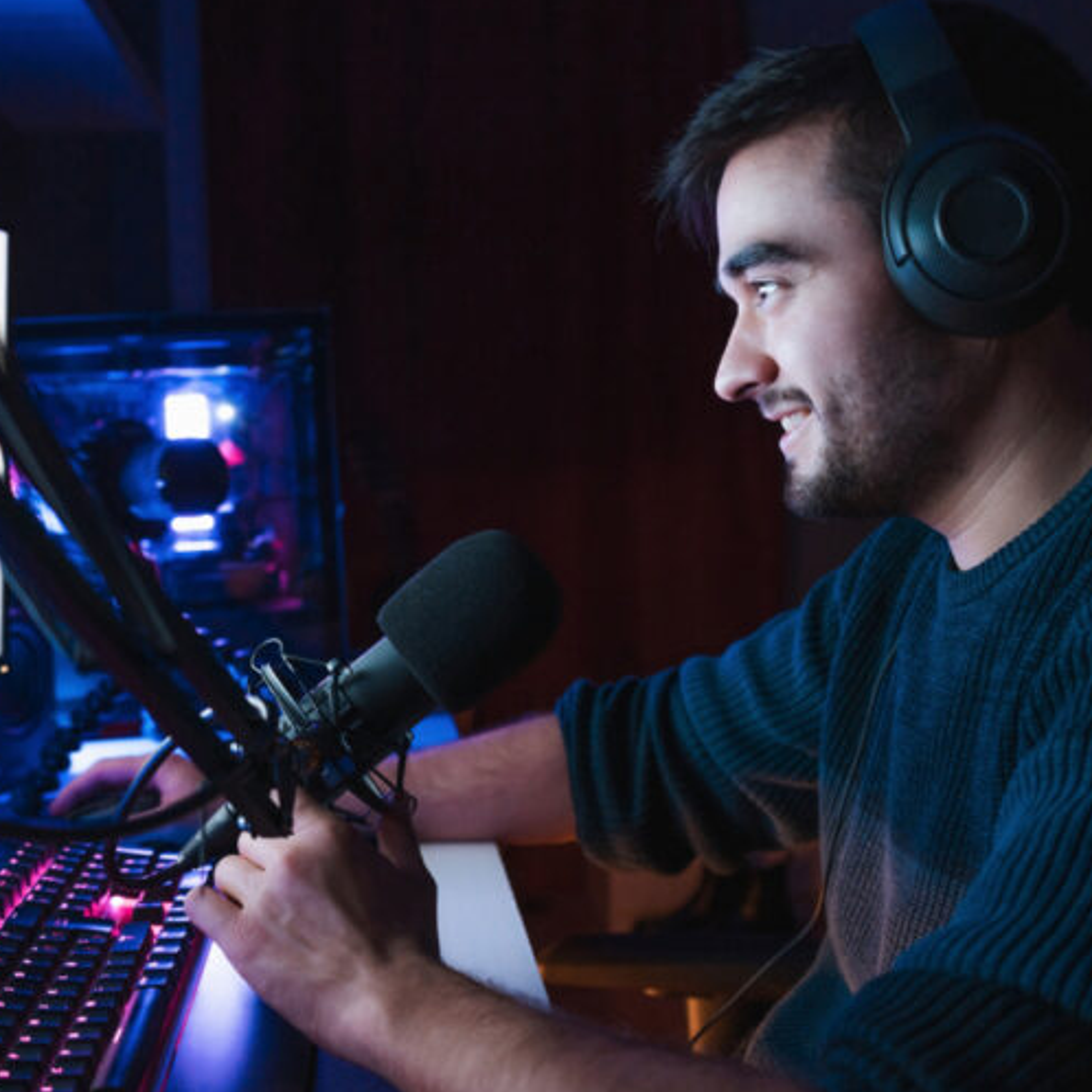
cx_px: 581
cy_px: 535
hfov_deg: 43.8
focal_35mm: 38
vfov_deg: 43.9
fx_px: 1356
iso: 1250
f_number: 3.5
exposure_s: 1/40
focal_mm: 29
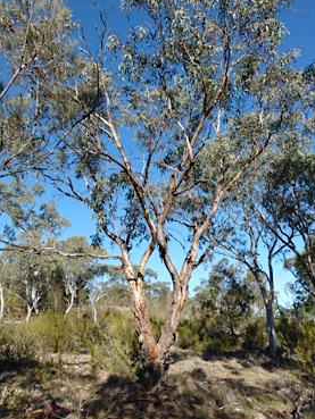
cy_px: 209
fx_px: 315
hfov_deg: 53.1
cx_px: 163
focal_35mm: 26
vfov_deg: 67.3
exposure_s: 1/500
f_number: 4
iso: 100
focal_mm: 4.5
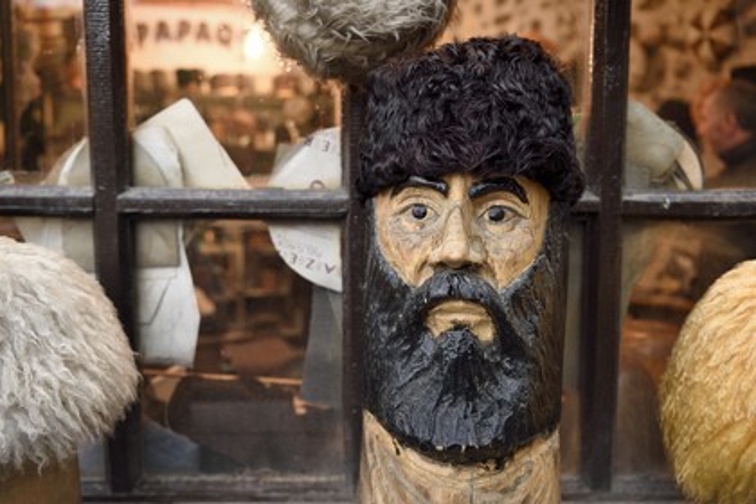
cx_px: 378
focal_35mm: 34
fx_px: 714
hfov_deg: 55.8
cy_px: 252
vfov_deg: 38.9
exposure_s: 1/80
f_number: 3.5
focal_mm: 34
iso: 800
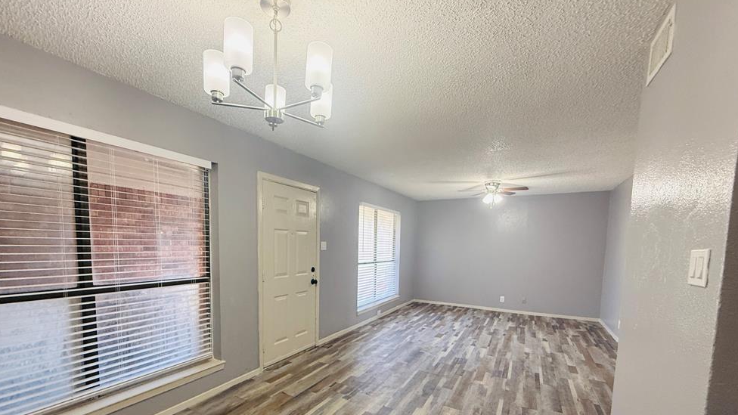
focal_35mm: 16
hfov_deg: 99.3
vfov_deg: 65.6
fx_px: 313
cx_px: 359
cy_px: 270
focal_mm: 2.22
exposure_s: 1/120
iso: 400
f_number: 2.2
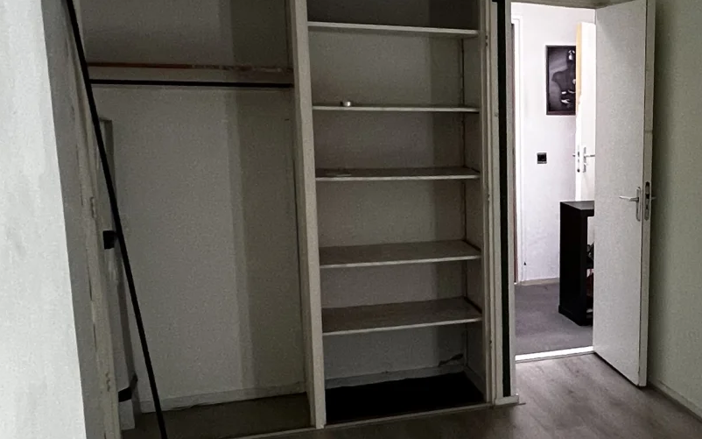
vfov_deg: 29.2
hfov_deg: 40.8
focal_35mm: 44
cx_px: 667
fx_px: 842
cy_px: 251
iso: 250
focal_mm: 1.57
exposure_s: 1/80
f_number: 1.8
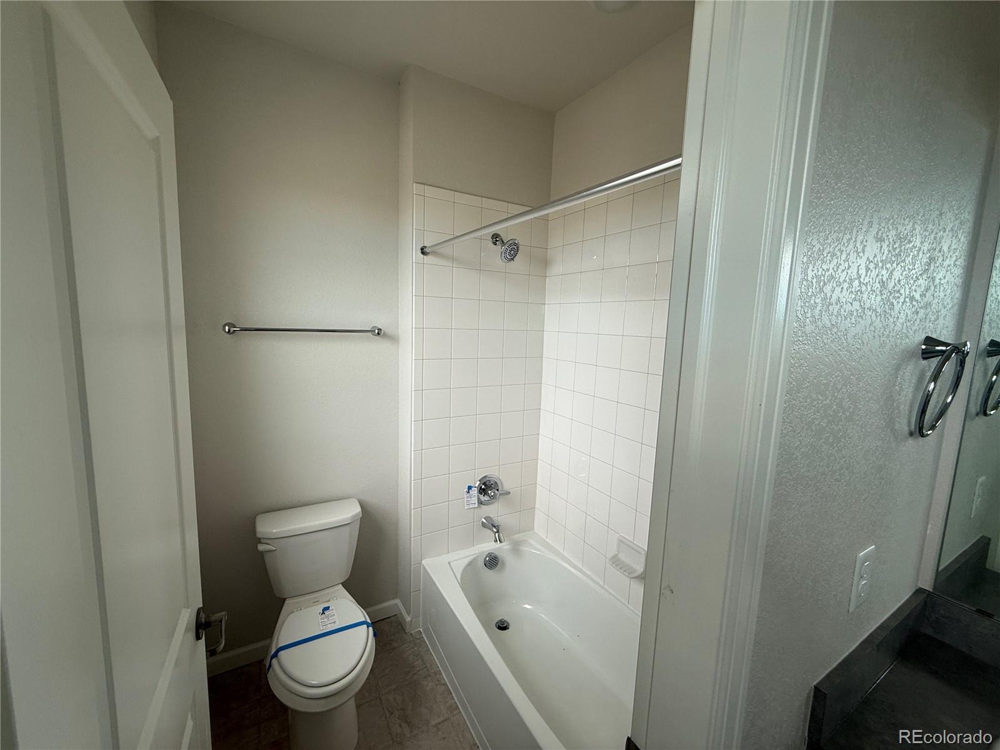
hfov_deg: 102.1
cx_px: 500
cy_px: 375
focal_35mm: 14
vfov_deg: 85.7
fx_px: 404
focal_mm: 2.22
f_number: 2.2
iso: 80
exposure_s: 1/99
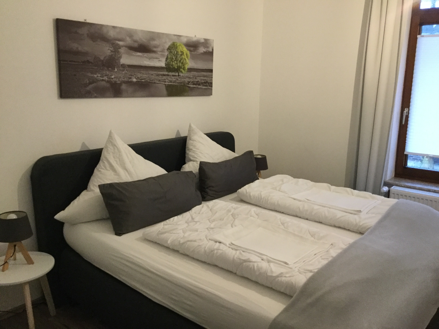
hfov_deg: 58.4
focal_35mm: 31
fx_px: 393
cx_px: 220
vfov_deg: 45.4
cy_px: 164
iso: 250
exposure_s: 1/25
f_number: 2.4
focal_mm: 3.3
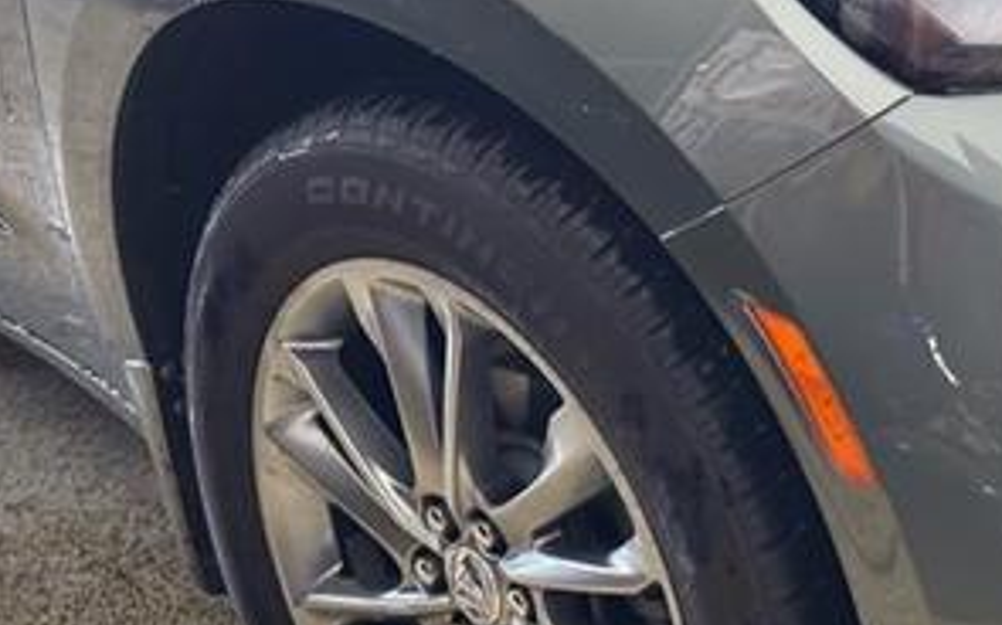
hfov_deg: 23.7
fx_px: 2374
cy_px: 520
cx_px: 656
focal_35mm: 87
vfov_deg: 14.9
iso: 320
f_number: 1.78
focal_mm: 6.76
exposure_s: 1/40
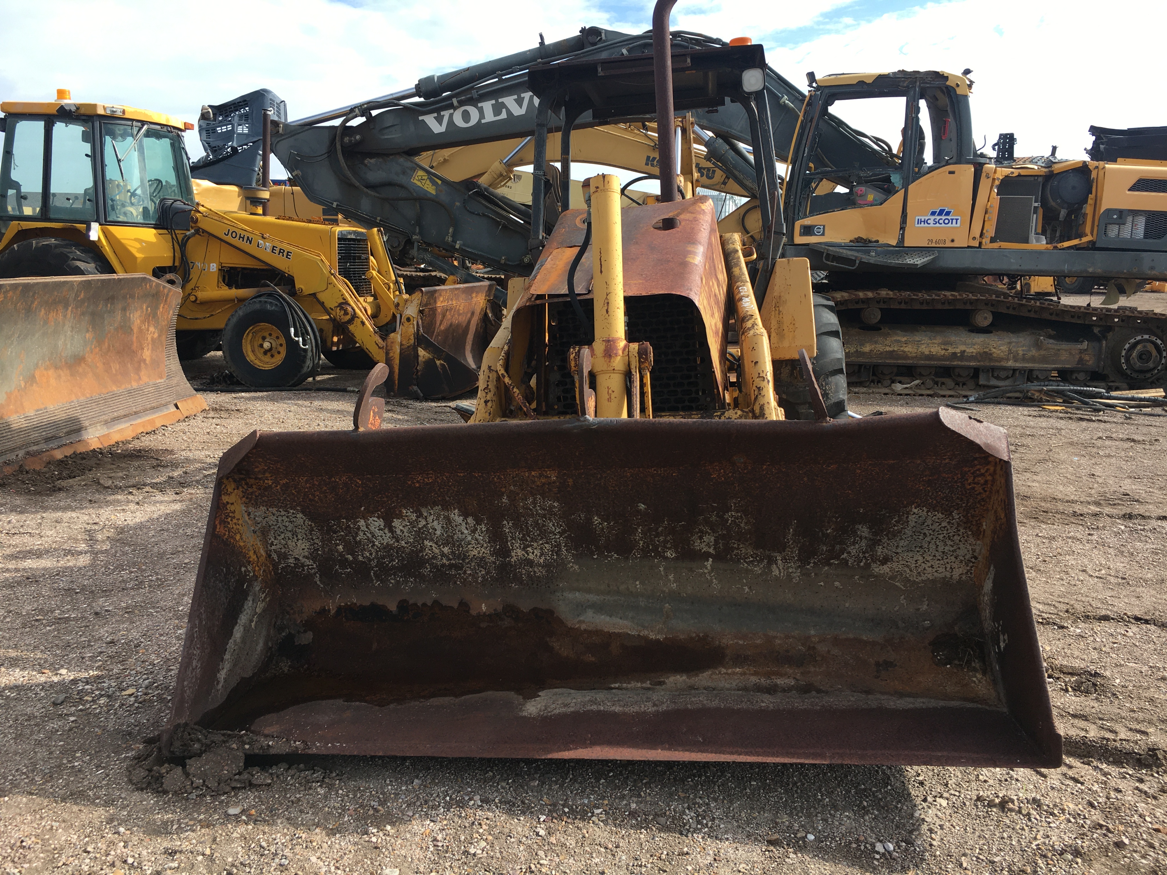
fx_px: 978
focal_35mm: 29
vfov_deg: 48.2
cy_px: 438
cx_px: 584
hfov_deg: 61.7
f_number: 2.2
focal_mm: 4.15
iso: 25
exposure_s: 1/641
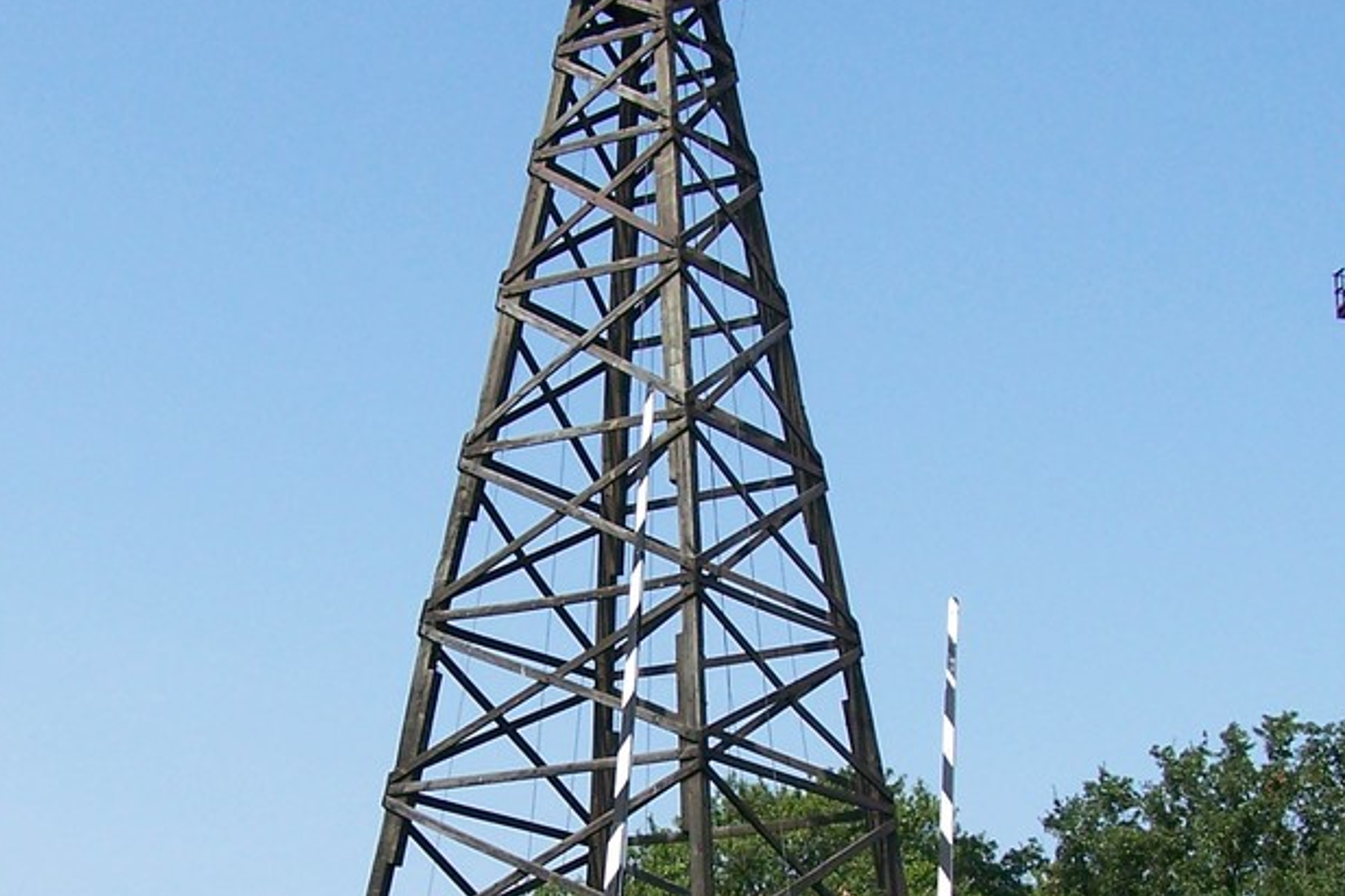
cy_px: 723
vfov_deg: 16.5
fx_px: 3063
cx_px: 599
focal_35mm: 82
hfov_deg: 24.8
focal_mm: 6.3
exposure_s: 1/800
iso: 80
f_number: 4
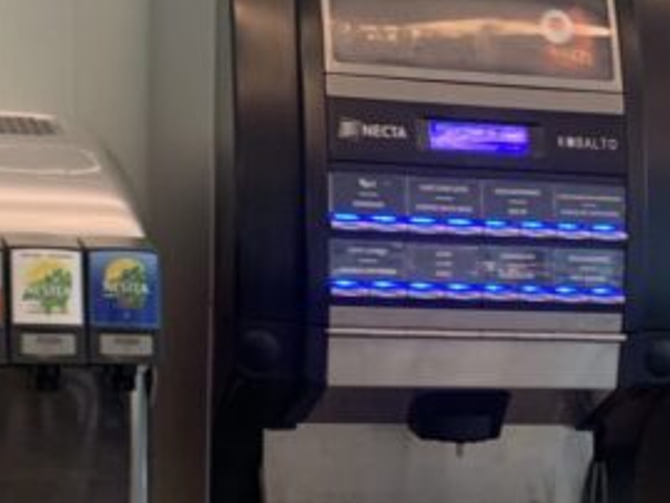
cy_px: 548
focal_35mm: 99
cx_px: 575
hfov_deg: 19.5
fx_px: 1917
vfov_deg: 14.6
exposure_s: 1/51
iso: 100
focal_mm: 4.25
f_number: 1.8
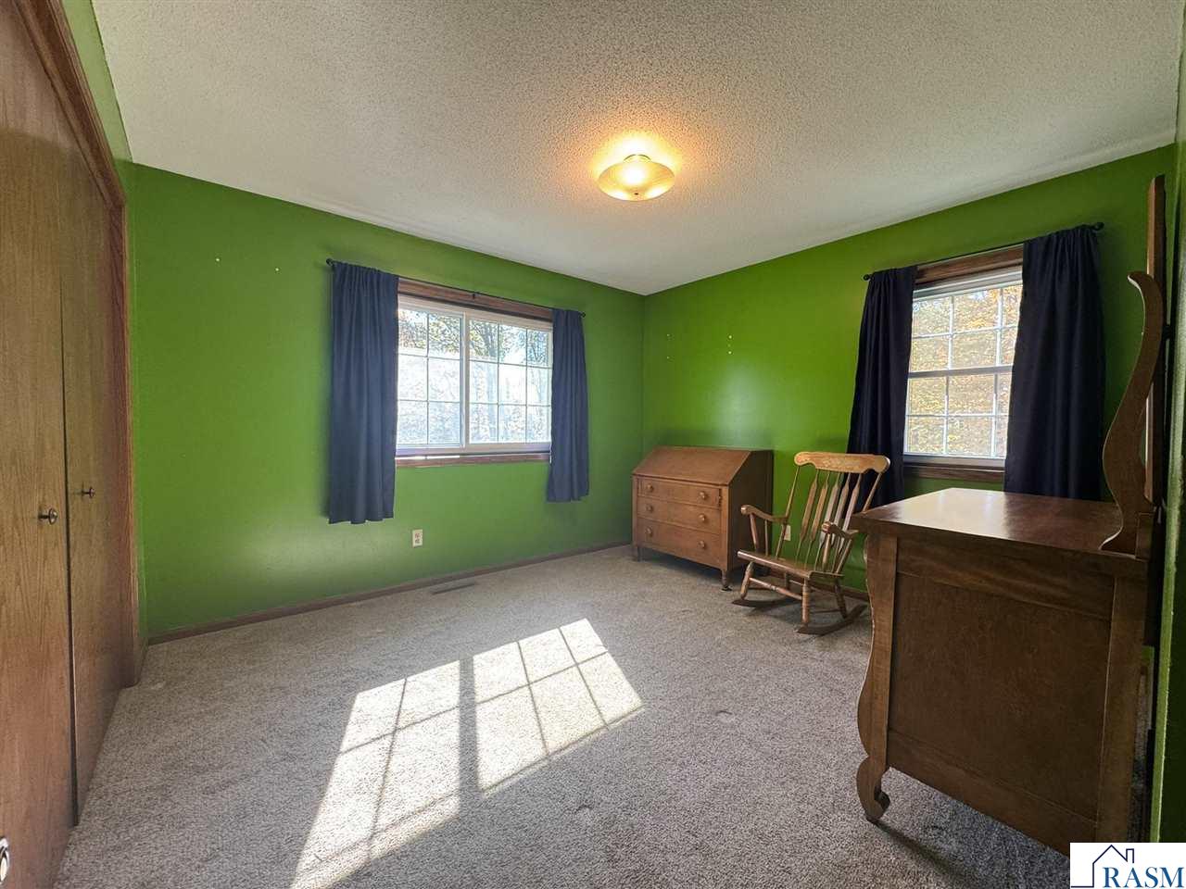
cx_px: 593
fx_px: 480
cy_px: 444
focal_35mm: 14
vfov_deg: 85.7
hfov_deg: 102.1
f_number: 2.2
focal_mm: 2.22
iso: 200
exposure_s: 1/99
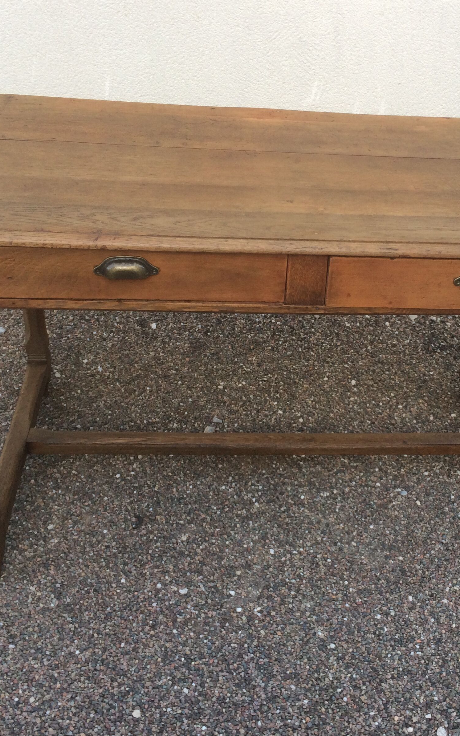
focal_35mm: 42
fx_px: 843
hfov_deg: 30.3
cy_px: 362
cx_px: 304
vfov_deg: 47.2
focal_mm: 4.15
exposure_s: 1/100
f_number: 2.2
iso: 50
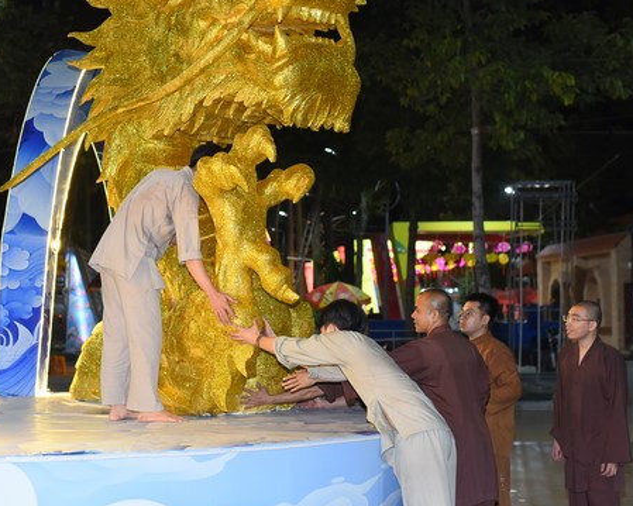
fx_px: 1274
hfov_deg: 27.9
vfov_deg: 22.5
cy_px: 237
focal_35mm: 68
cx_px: 305
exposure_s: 1/100
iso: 1000
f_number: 3.2
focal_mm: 50
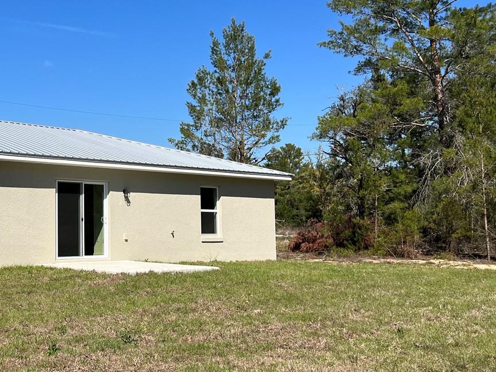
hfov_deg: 37.7
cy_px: 183
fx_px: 688
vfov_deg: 30.3
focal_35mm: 48
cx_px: 74
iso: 50
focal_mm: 5.7
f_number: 1.5
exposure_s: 1/5587
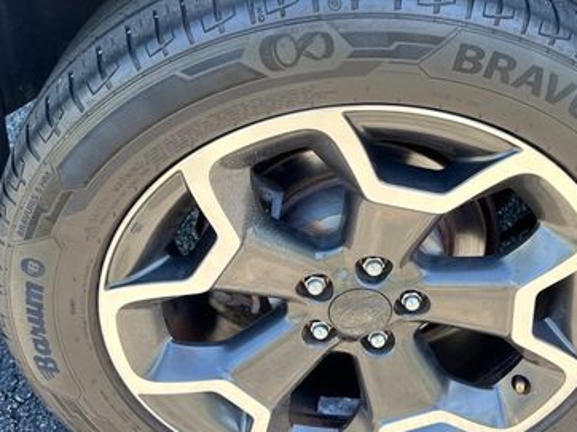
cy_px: 177
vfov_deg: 31.4
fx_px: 766
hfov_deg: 40.9
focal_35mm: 46
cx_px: 367
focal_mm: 5.7
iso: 64
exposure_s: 1/171
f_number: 1.5
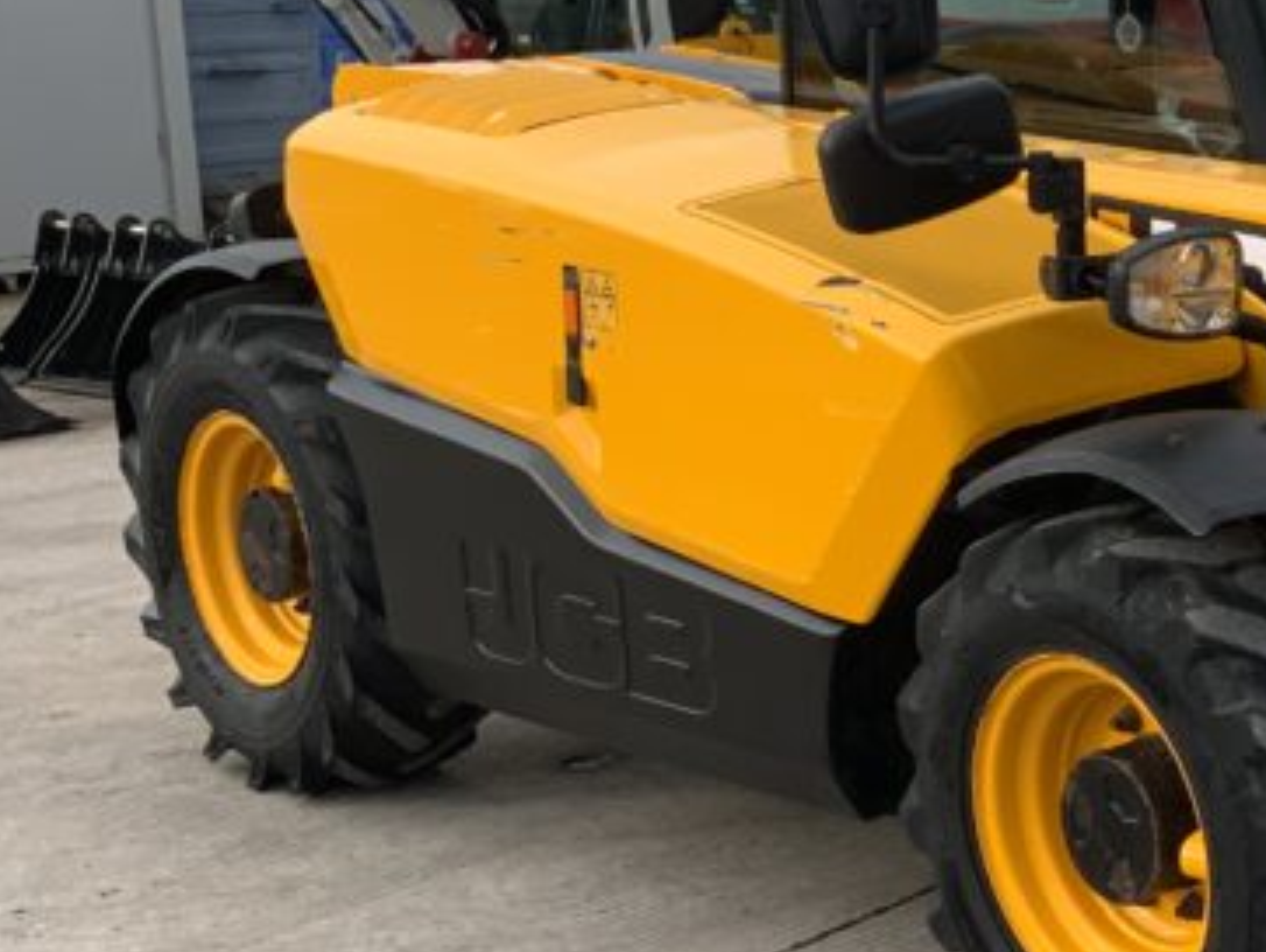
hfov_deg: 21.4
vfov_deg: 18.0
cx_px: 1668
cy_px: 532
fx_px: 3001
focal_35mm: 82
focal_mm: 3
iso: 16
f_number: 1.8
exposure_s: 1/606
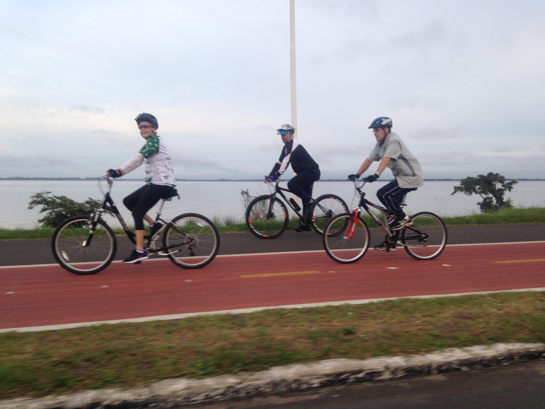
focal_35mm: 33
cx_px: 272
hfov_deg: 55.4
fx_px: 520
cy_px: 204
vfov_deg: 42.9
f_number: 2.4
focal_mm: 4.12
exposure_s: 1/192
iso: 50
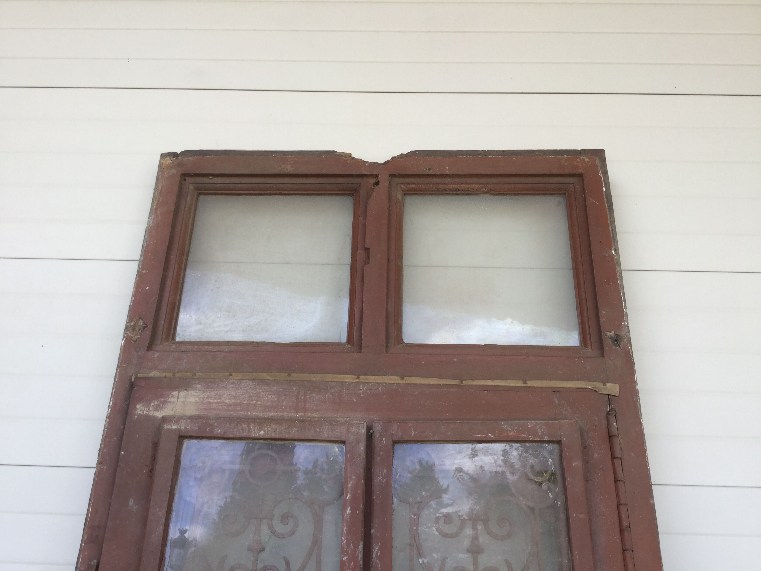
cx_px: 380
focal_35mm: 31
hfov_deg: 58.4
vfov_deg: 45.4
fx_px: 682
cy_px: 286
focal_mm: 3.3
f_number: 2.4
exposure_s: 1/114
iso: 25
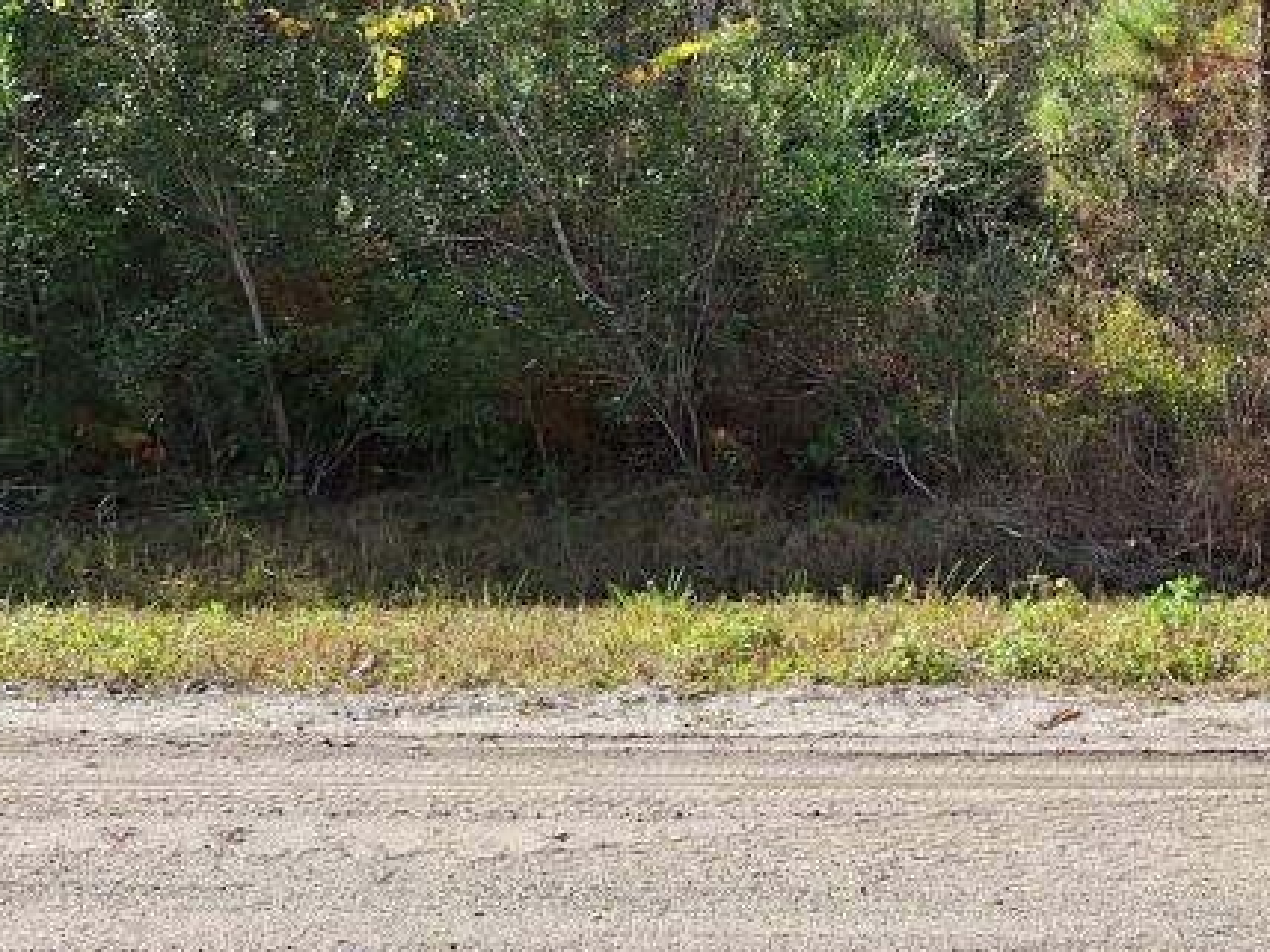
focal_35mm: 55
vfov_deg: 25.0
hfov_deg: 31.3
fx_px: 2018
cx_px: 1377
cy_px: -50
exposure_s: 1/2865
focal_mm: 5.54
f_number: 1.8
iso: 40
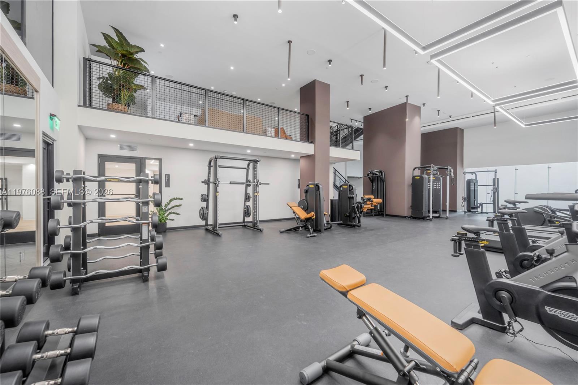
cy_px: 192
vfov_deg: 81.2
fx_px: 225
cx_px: 289
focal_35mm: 14
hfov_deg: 104.3
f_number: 8
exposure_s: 1/5
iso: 250
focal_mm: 14
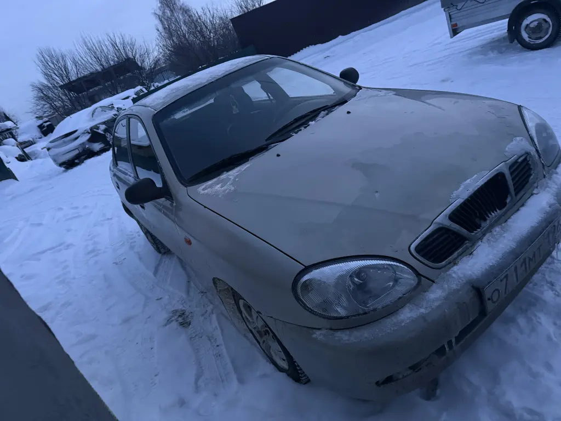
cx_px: 280
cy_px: 210
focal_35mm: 24
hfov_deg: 71.6
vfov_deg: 56.8
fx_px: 389
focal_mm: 6.76
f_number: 1.78
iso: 800
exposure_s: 1/25
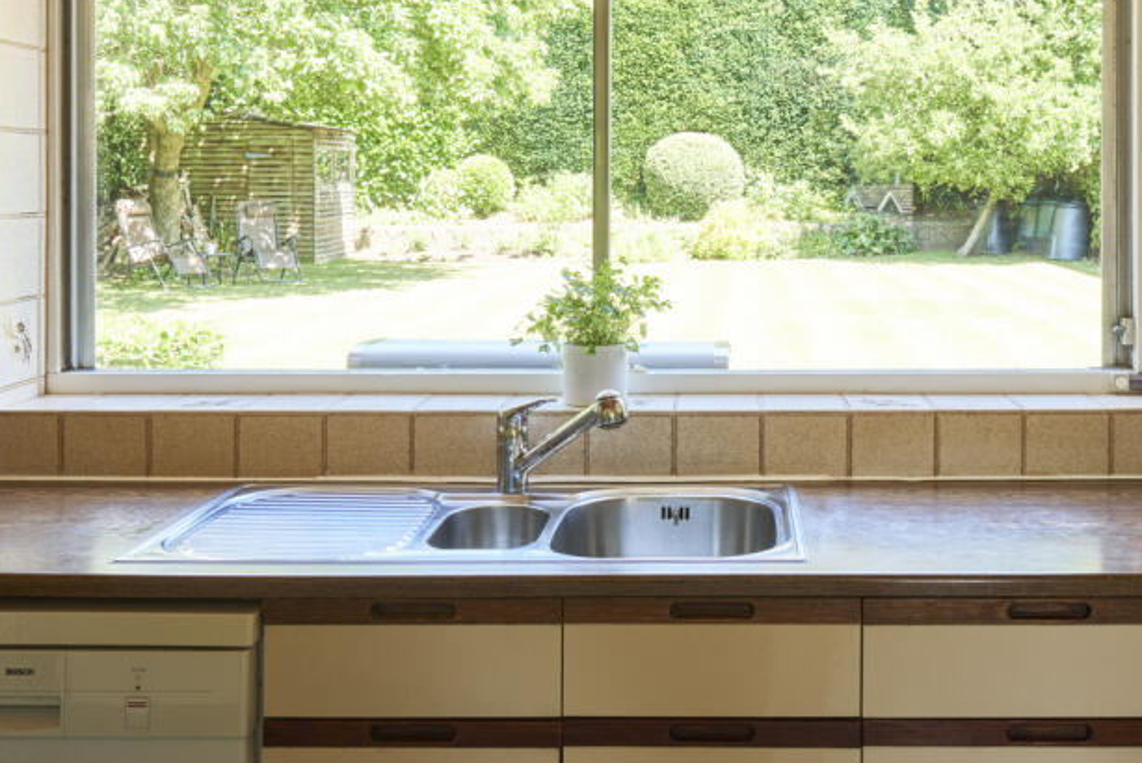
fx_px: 1269
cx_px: 699
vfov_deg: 32.7
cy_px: 176
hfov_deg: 48.1
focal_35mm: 40
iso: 160
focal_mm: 16
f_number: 11
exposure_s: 1/4
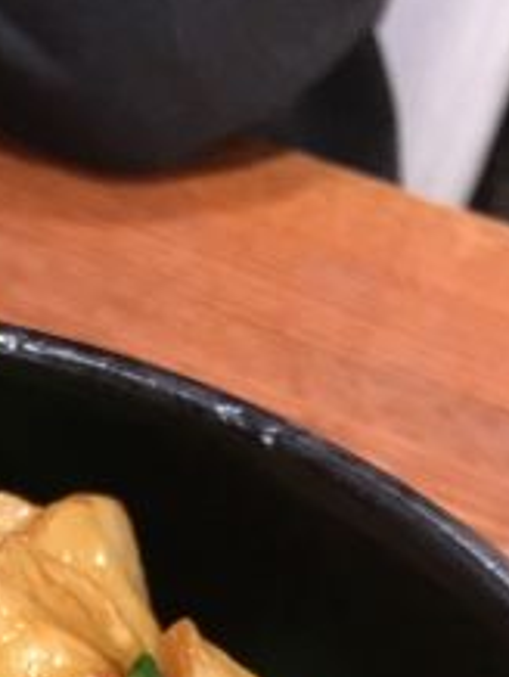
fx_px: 1820
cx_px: -200
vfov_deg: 18.6
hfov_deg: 15.0
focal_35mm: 93
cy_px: 1016
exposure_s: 1/17
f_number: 2.2
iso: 250
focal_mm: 4.15
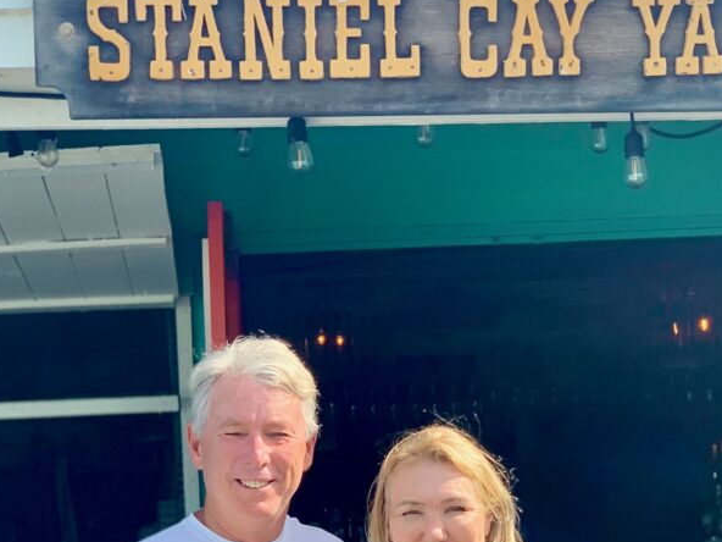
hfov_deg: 21.5
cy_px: 404
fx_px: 1877
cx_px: 559
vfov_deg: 16.3
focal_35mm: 90
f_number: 2.4
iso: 16
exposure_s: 1/417
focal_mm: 6
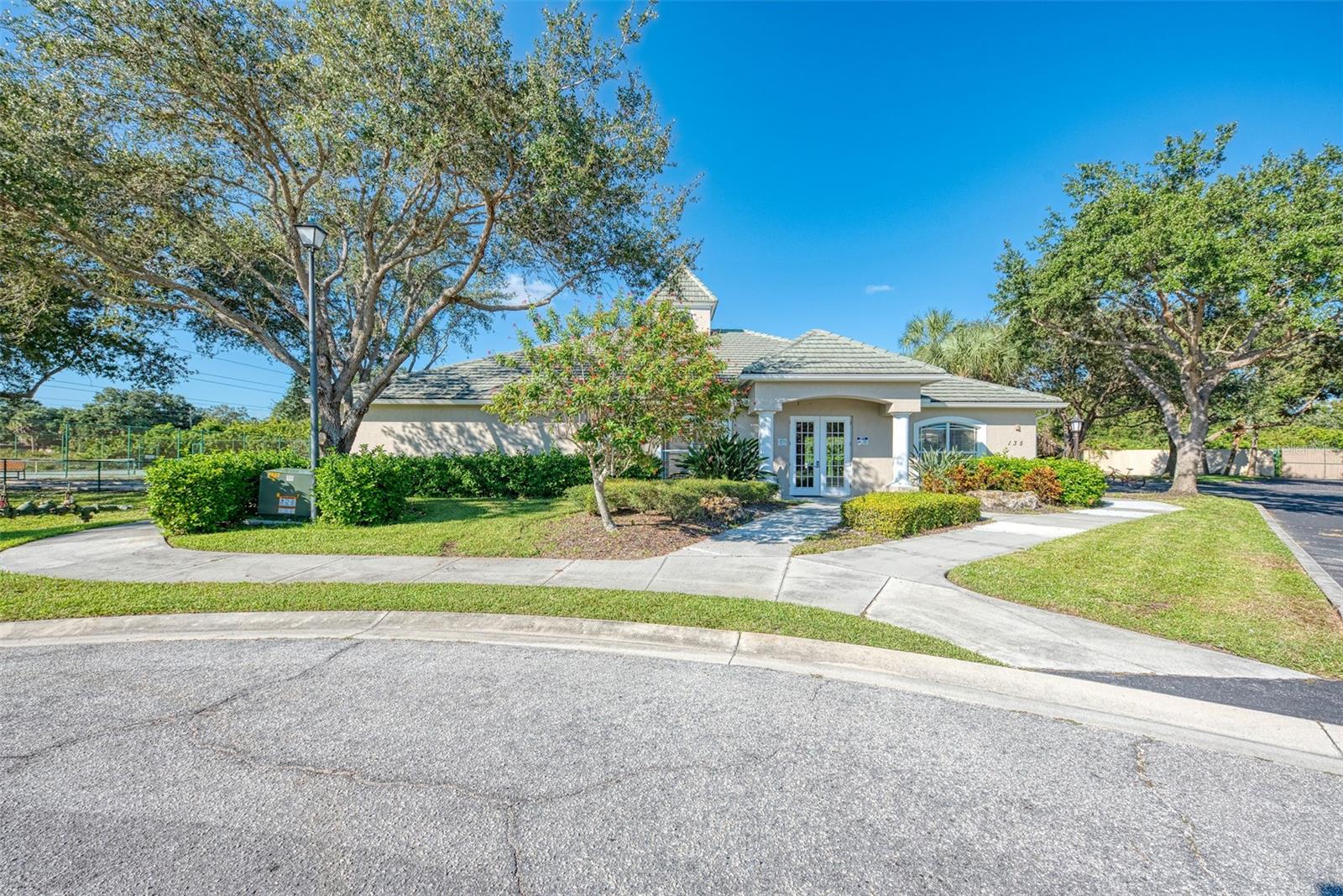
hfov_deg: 104.2
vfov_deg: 81.2
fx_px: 522
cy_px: 448
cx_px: 672
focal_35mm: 14
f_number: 7.1
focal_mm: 14
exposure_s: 1/800
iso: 400
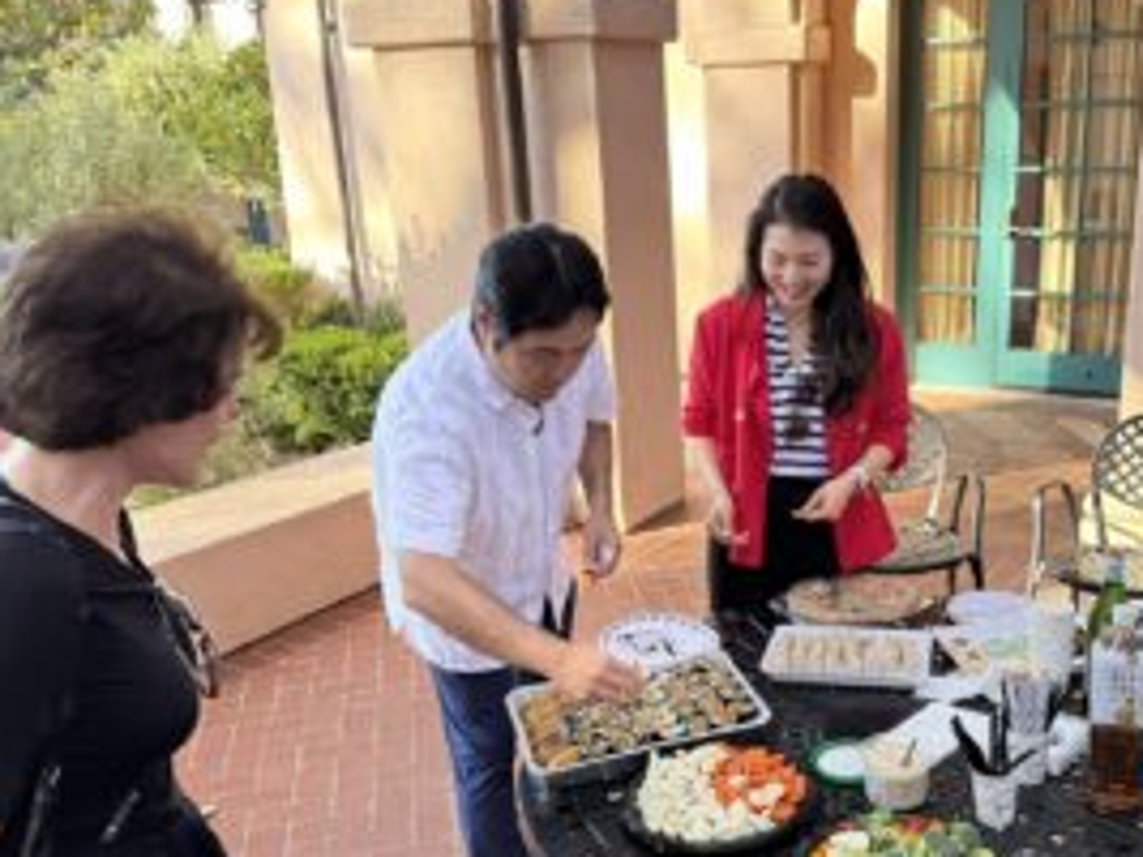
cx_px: 749
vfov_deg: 39.5
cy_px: 514
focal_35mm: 36
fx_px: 1188
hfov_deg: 50.6
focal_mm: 6.76
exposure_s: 1/174
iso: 64
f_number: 1.78
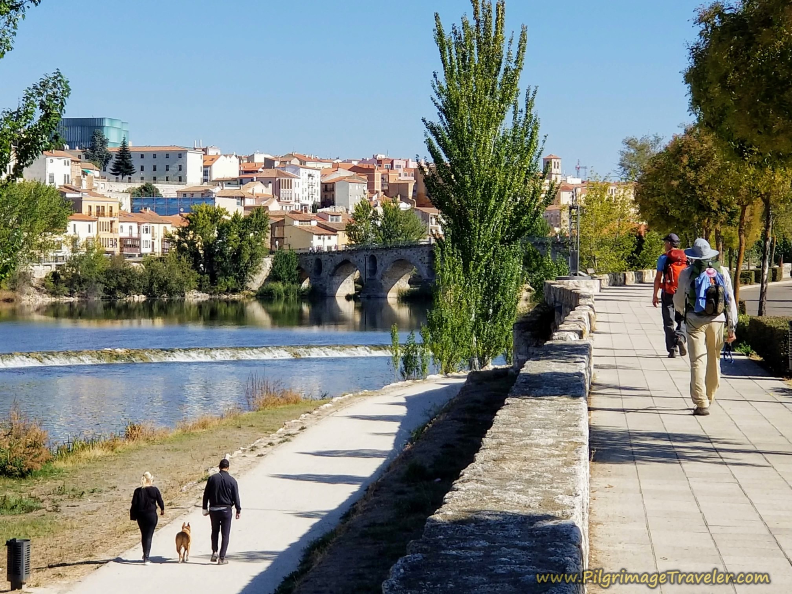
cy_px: 297
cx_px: 396
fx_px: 1190
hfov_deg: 36.8
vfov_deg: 28.0
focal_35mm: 52
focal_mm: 6
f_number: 2.4
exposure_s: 1/936
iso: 25
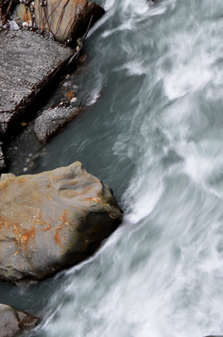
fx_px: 2506
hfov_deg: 5.1
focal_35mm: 268
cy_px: 85
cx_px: 177
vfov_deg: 7.7
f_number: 4.5
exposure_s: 1/3
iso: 100
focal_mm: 80
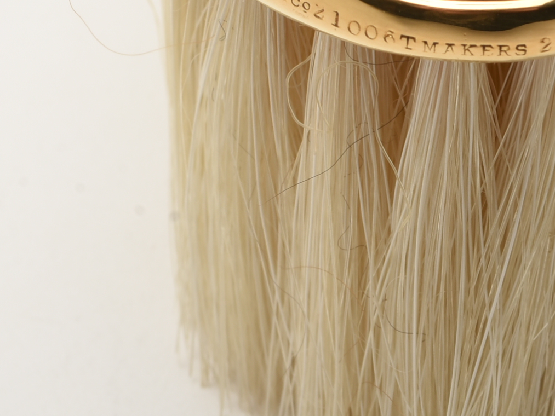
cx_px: 453
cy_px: 8
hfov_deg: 8.4
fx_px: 3759
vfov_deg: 6.3
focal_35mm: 234
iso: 100
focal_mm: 55
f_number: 18
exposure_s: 1/160
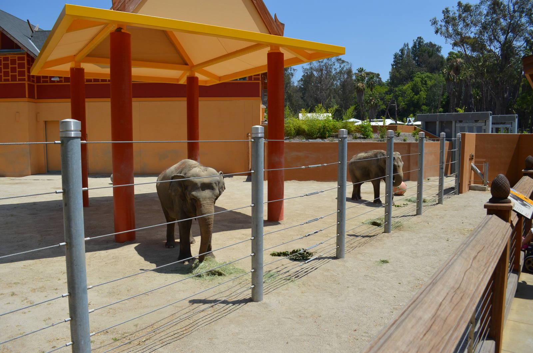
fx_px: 399
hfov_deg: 67.5
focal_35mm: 27
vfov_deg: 47.7
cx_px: 266
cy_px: 176
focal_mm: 18
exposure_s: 1/1600
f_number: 7.1
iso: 400
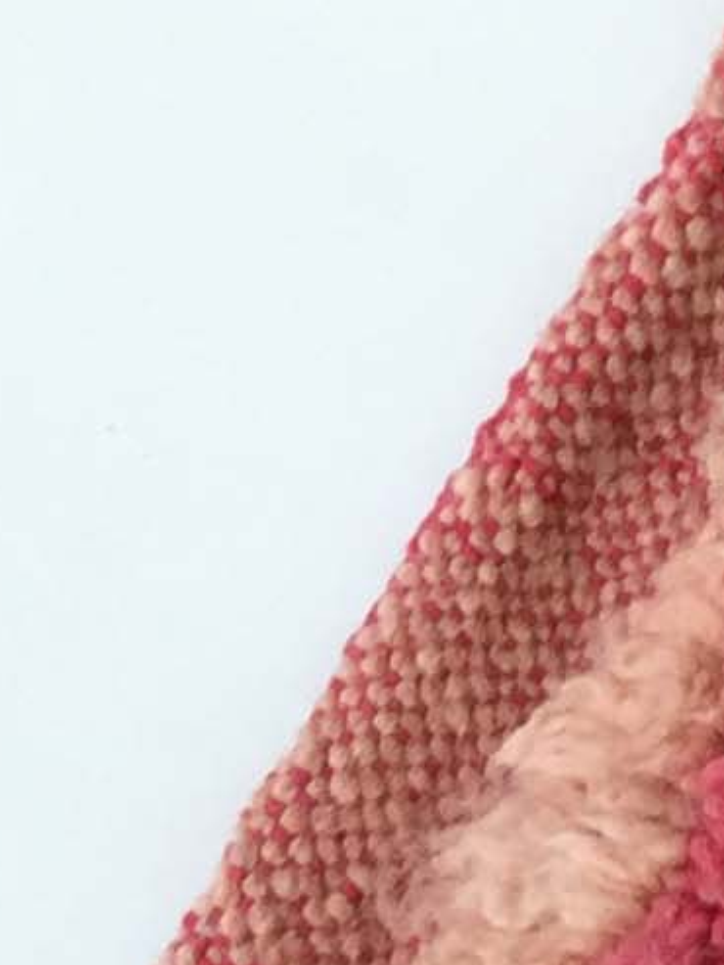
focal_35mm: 192
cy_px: 2740
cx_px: 2021
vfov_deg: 8.8
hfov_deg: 7.1
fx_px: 5352
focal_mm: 4.15
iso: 32
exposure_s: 1/50
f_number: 2.2
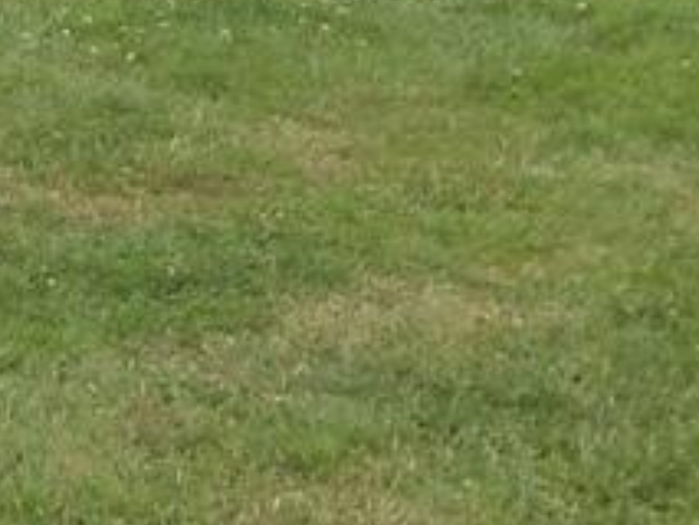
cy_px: -207
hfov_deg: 9.1
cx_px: -932
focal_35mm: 198
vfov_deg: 7.4
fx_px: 4000
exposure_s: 1/723
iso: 50
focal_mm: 4.12
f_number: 2.4
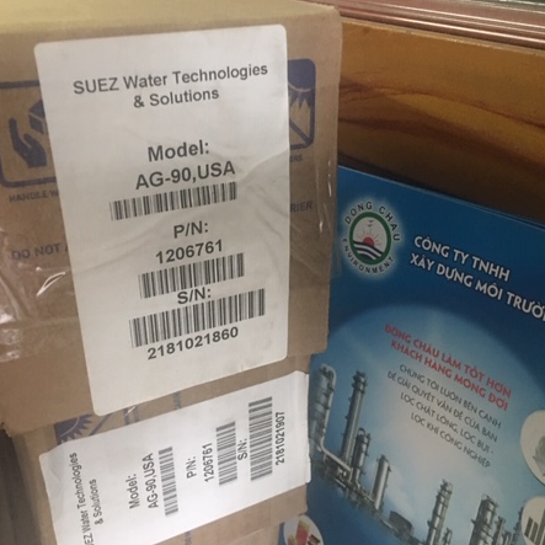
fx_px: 659
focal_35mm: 37
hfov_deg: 44.9
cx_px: 271
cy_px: 262
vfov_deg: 44.9
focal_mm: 4.15
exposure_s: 1/4
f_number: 2.2
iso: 100
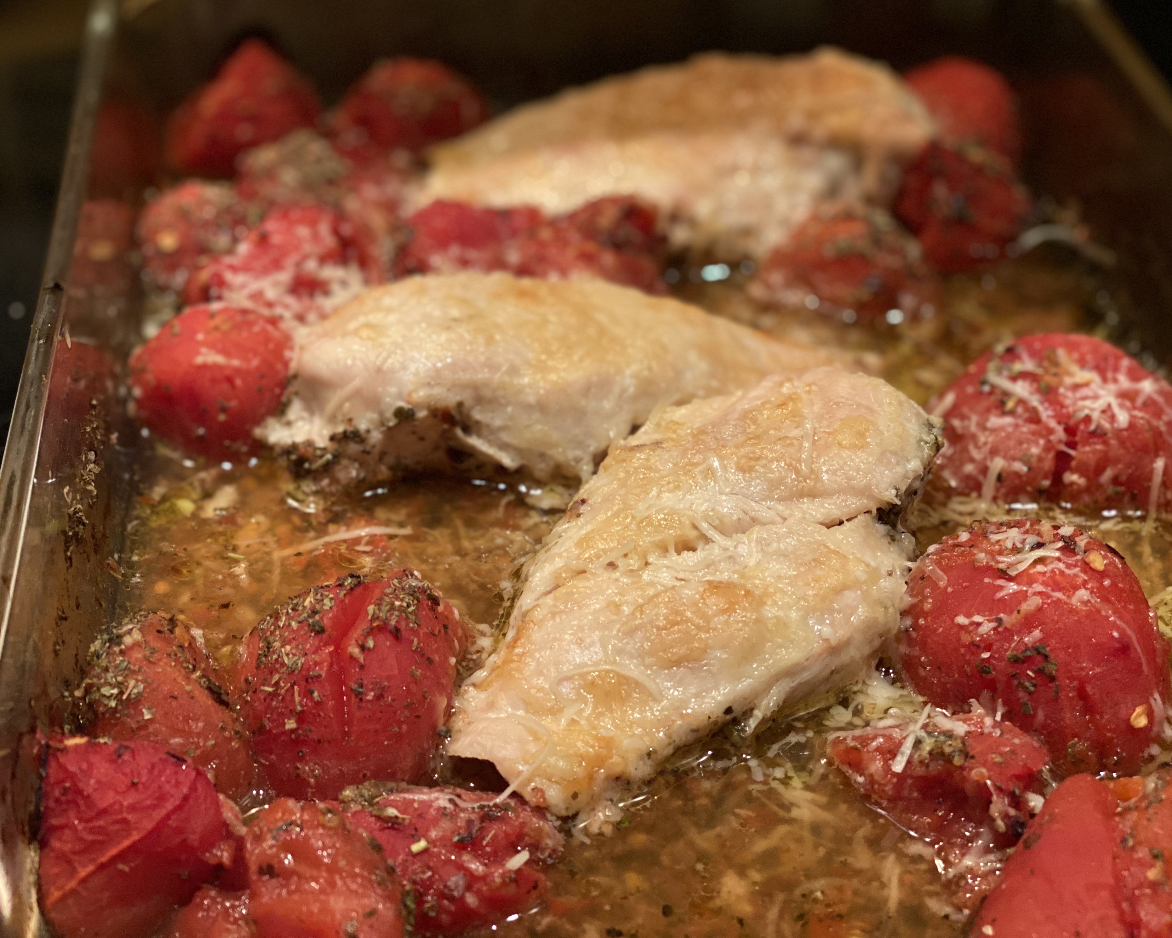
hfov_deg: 34.1
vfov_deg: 27.6
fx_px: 1908
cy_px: 468
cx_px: 553
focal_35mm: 55
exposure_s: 1/40
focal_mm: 6
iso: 200
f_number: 2
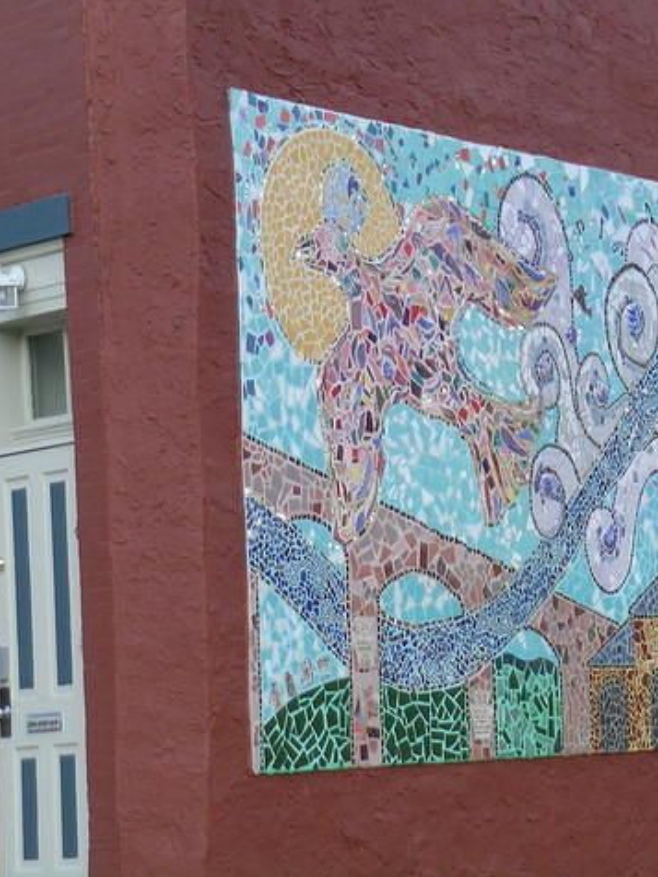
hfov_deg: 9.5
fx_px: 3954
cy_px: 438
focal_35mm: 156
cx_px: 525
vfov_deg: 12.7
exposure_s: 1/44.6
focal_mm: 24
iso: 50
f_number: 4.6
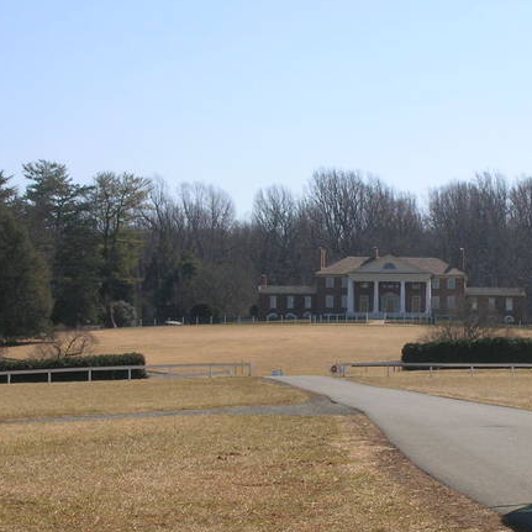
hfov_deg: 14.1
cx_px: 426
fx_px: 2139
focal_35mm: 123
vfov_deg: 14.2
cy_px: 357
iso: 50
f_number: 6.7
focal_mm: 12.3
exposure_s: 1/228
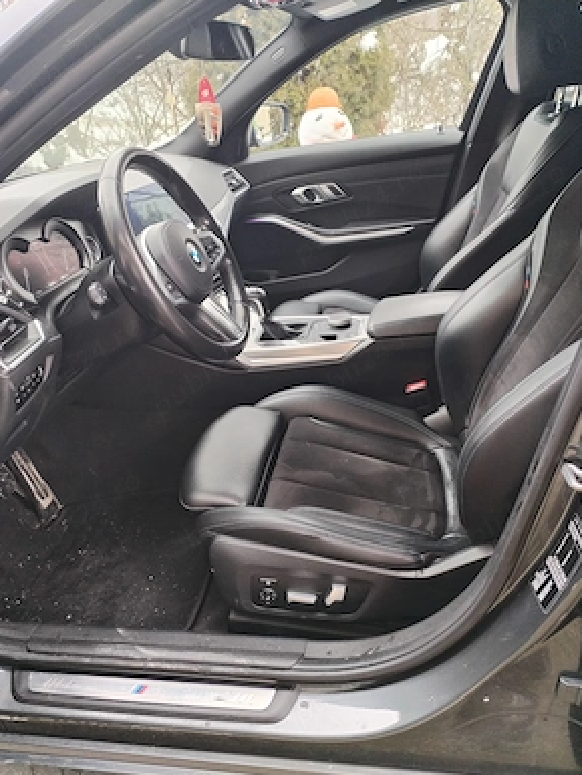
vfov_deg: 65.3
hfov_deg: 51.4
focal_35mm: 27
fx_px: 605
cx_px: 288
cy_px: 401
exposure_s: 1/100
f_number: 1.8
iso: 184
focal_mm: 4.75
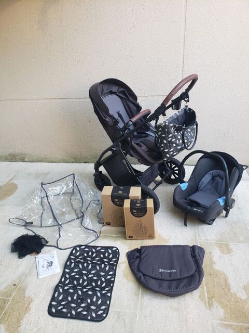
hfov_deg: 53.1
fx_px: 249
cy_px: 166
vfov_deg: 67.3
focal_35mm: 26
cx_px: 124
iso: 100
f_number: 2.4
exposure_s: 1/50
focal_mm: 4.3
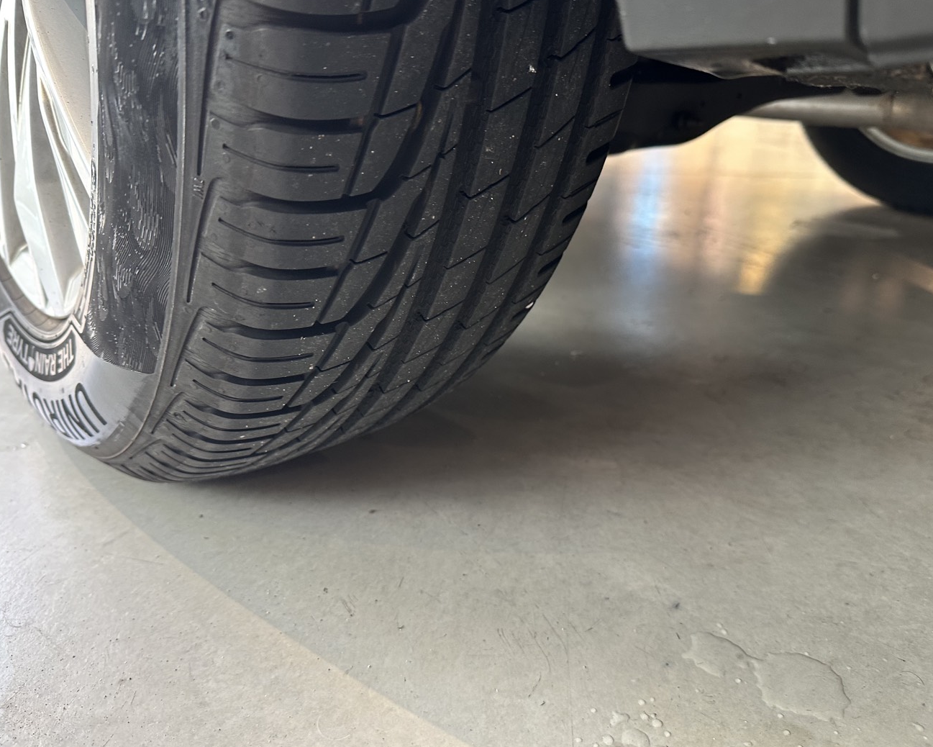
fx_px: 718
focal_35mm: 26
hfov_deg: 66.0
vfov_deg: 54.9
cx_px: 477
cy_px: 374
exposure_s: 1/50
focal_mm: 6.86
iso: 160
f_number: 1.78
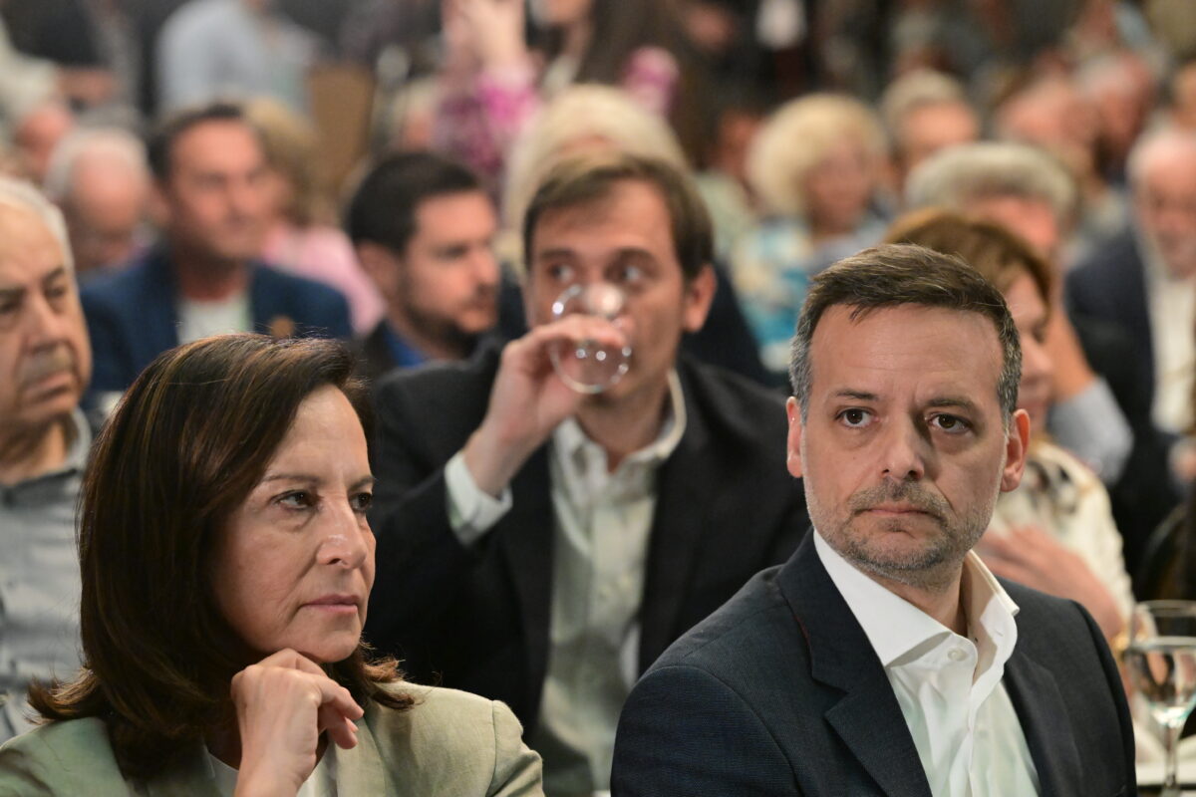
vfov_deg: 9.1
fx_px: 4983
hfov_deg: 13.7
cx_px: 598
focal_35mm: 150
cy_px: 398
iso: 10000
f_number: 5
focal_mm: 150
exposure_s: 1/320
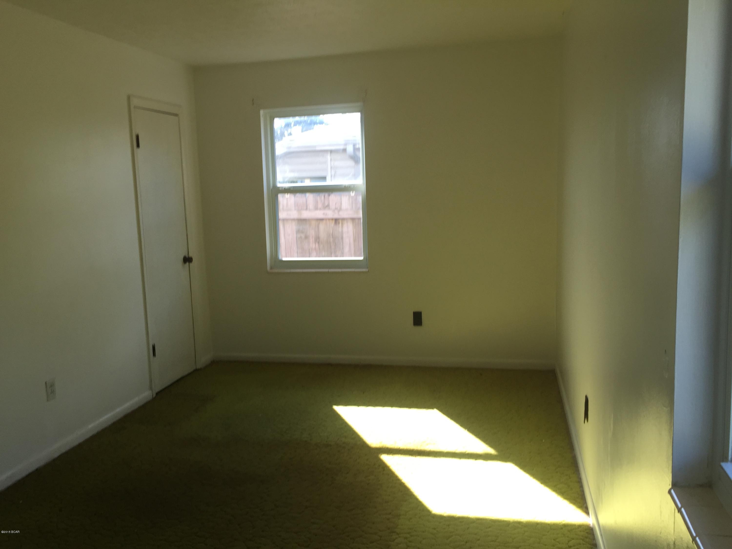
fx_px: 613
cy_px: 274
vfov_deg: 48.2
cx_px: 366
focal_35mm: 29
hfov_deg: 61.7
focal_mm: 4.15
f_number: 2.2
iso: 32
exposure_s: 1/130
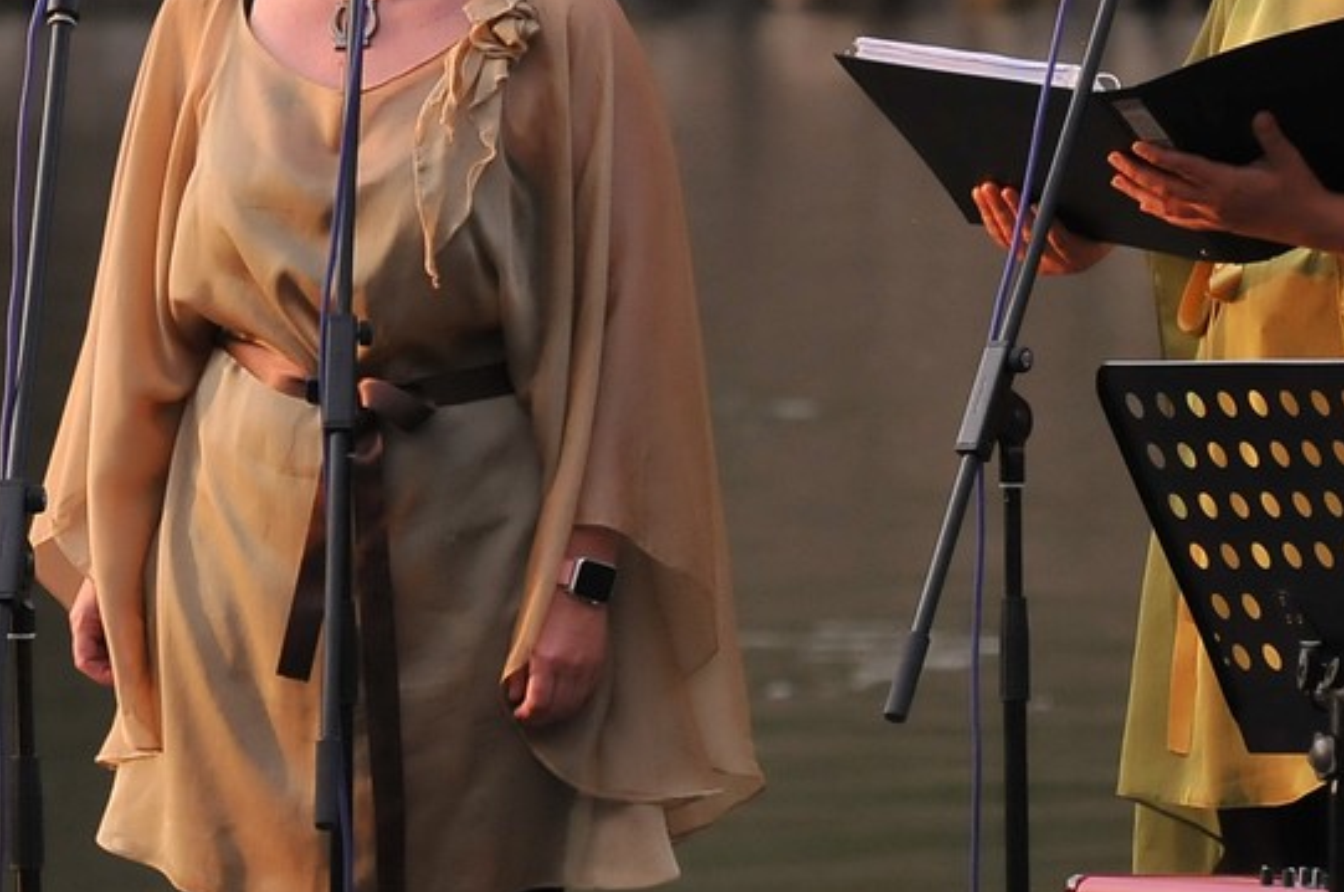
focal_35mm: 681
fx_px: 25386
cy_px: 157
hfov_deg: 3.0
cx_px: 932
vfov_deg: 2.0
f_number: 9
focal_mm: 240
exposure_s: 1/320
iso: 1000
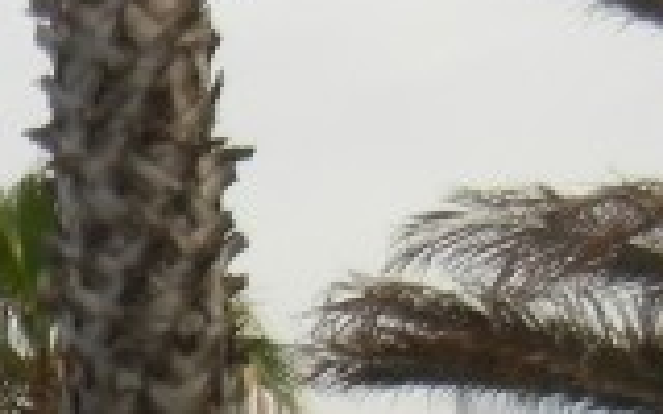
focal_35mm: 203
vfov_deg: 6.2
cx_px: -870
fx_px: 3668
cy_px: 898
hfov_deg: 9.3
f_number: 3.5
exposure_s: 1/518
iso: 160
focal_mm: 5.4
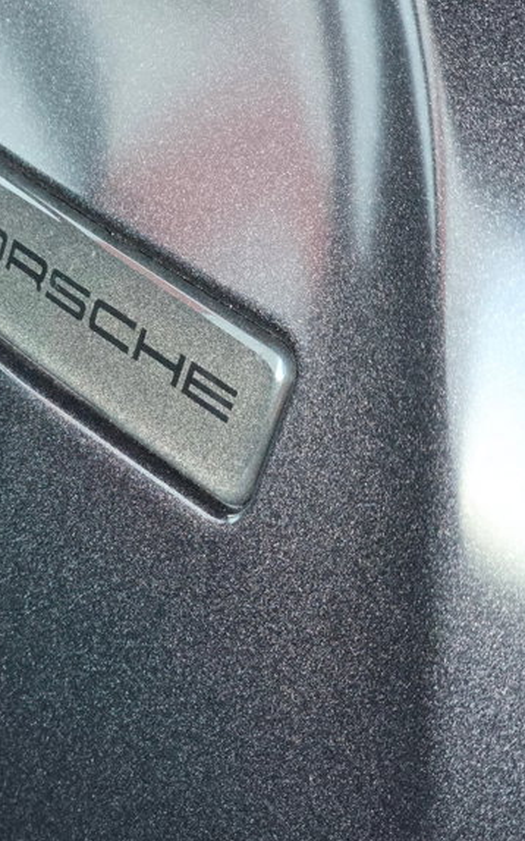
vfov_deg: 21.2
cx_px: 164
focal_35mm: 98
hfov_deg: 13.3
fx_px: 2244
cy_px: 421
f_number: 2.4
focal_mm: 7.9
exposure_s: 1/120
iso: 400
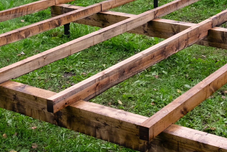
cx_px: 128
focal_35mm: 83
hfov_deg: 24.4
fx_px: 523
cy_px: 25
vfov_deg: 16.3
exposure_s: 1/200
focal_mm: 20.5
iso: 400
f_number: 6.4
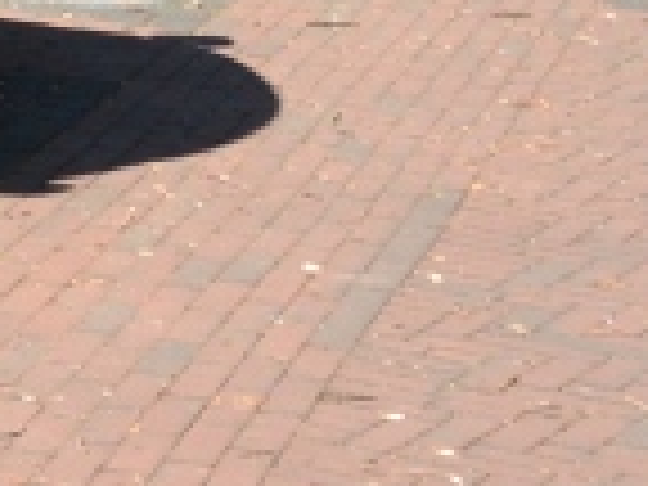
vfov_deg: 7.1
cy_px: -542
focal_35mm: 200
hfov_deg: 9.3
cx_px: -634
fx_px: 3744
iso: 100
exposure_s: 1/200
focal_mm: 20
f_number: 5.6
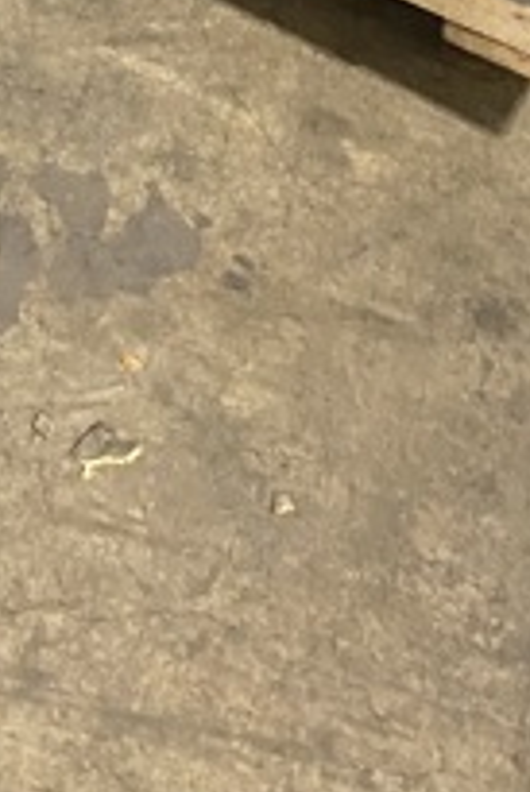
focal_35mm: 107
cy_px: -647
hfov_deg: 12.6
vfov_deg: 16.1
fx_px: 2359
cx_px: -62
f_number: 1.8
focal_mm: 4.25
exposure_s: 1/34
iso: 640
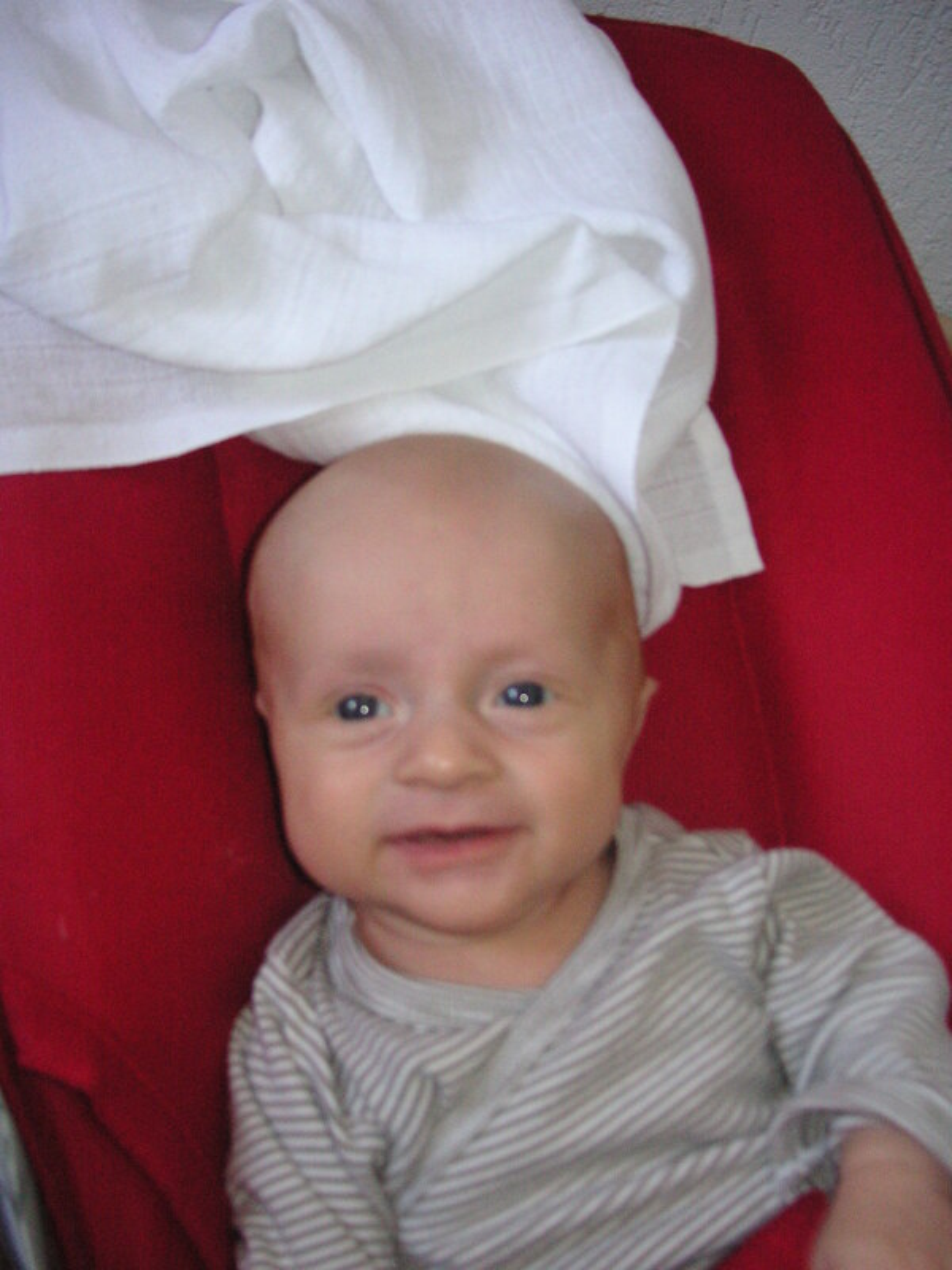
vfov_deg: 50.1
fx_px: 1357
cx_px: 476
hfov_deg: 38.7
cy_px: 635
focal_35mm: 37
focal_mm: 6.1
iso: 160
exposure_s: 1/45
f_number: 2.8
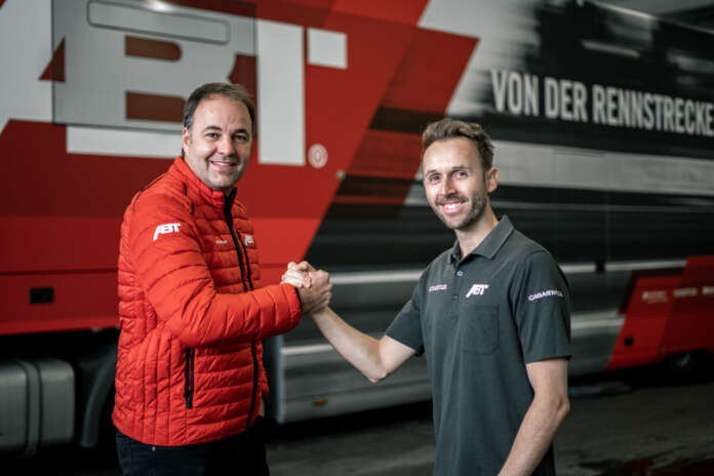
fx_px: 992
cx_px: 357
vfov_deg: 27.0
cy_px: 238
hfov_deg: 39.6
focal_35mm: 50
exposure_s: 1/160
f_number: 1.8
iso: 500
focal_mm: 50
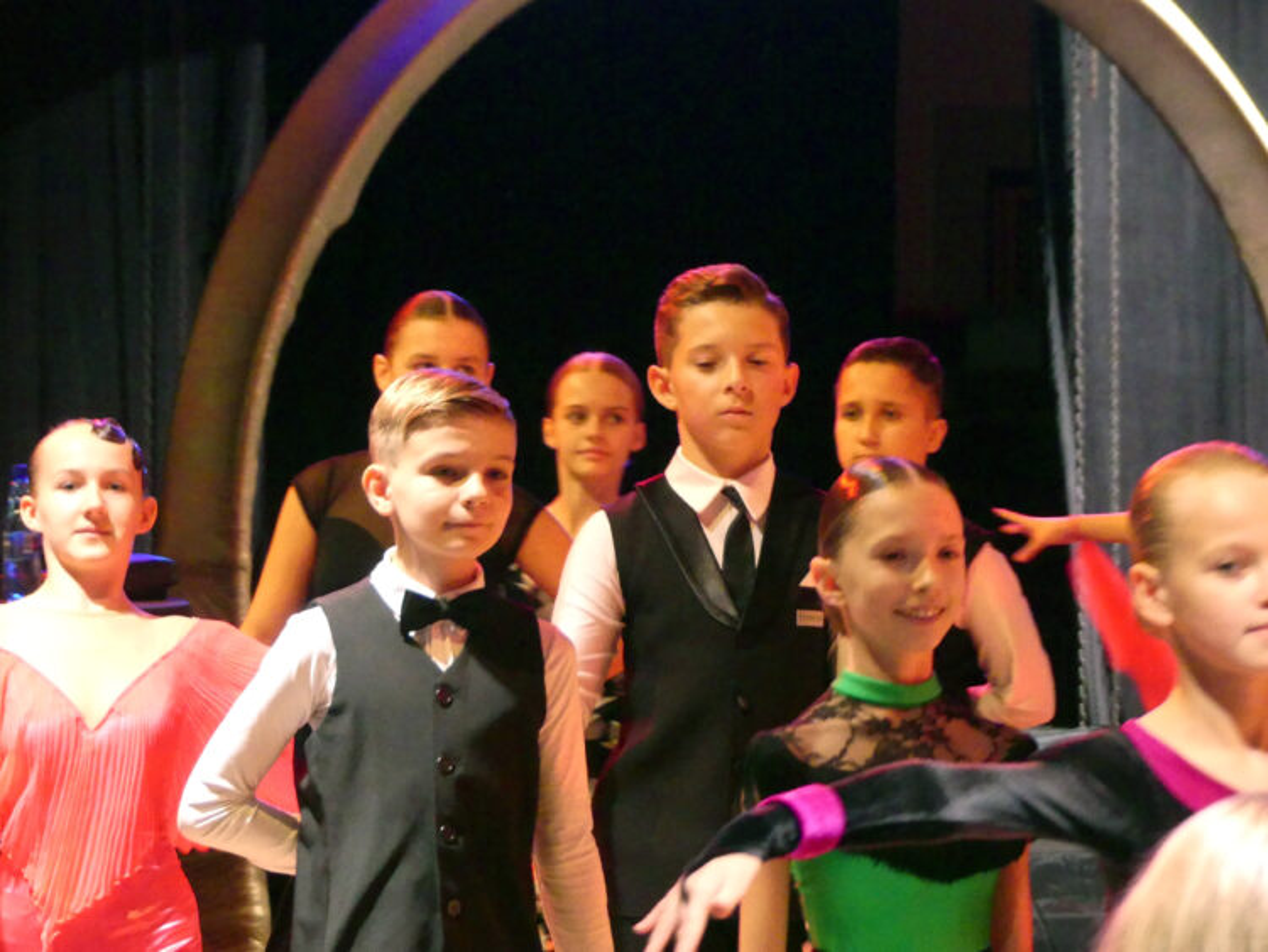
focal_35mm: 198
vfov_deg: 7.5
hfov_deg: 10.0
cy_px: 476
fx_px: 7255
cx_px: 634
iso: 2000
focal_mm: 35.6
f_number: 2.8
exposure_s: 1/80
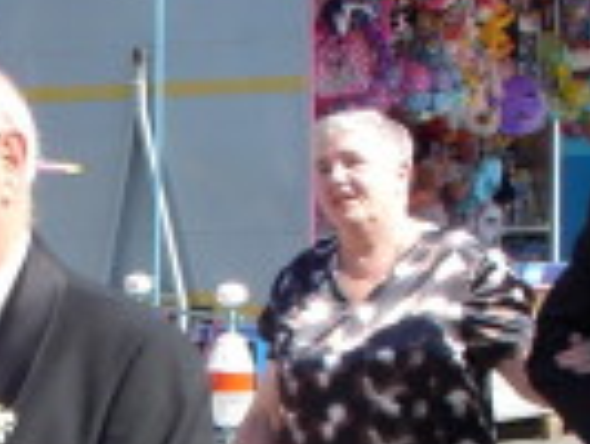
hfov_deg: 8.7
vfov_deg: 6.6
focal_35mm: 224
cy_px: 591
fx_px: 3821
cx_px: -71
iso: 70
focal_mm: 9.5
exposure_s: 1/170
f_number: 4.5
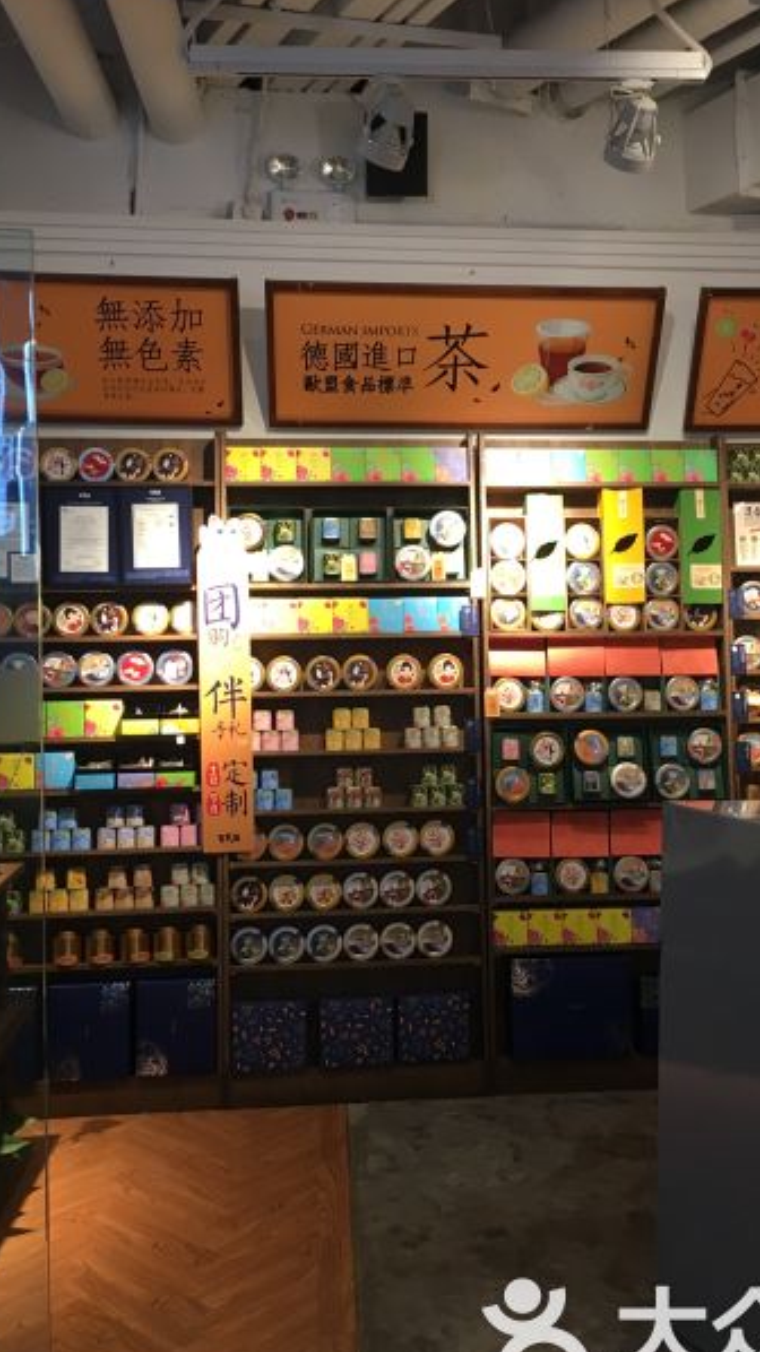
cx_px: 456
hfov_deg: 31.9
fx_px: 1327
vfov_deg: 54.0
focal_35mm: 37
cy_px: 658
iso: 64
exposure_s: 1/33
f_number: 2.2
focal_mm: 4.15
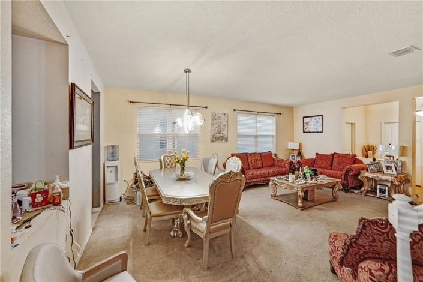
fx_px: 164
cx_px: 212
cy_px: 141
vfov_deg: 81.2
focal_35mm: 14
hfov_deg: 104.3
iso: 160
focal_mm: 14
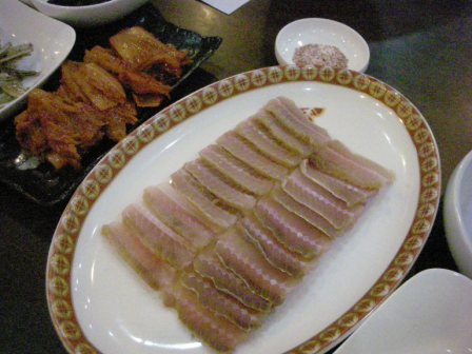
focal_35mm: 35
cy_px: 177
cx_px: 236
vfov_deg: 40.7
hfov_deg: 52.6
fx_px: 477
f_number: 2.8
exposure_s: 1/131
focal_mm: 5.8
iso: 1474
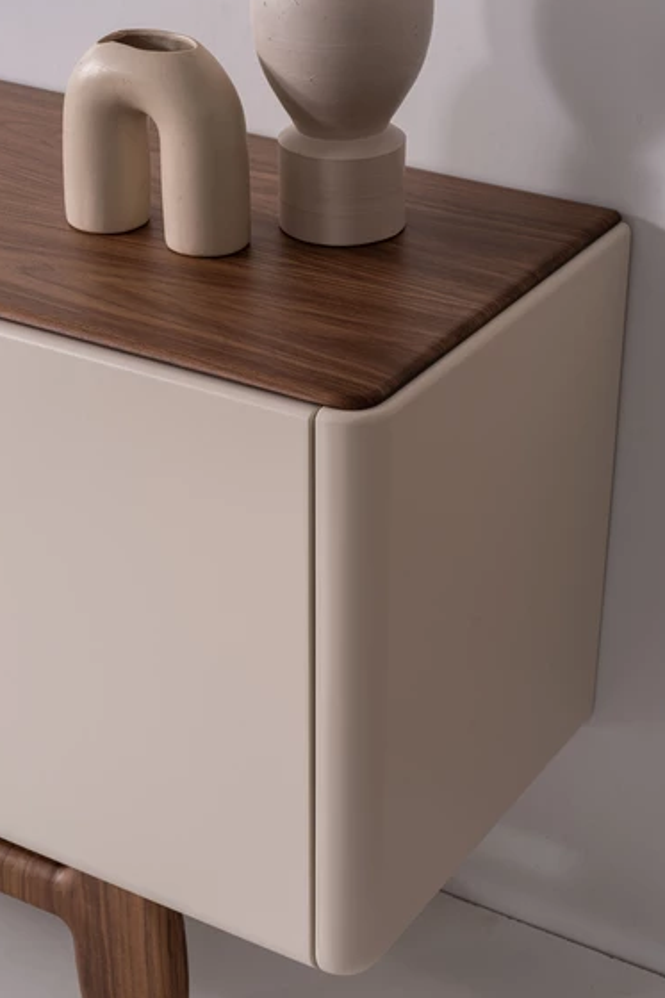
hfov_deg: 18.2
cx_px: 317
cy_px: 520
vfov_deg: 27.0
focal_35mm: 75
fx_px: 2079
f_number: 11
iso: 100
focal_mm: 70
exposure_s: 1/125
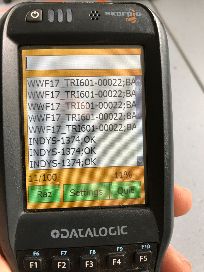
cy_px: 136
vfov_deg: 63.4
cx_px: 102
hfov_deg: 49.7
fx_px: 220
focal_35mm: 28
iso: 32
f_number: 1.8
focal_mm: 3.99
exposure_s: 1/50
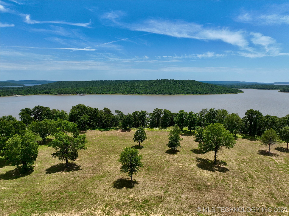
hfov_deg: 71.6
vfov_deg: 56.8
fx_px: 200
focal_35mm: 24
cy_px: 108
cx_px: 144
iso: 110
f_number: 2.8
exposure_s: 1/2000
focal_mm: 12.29
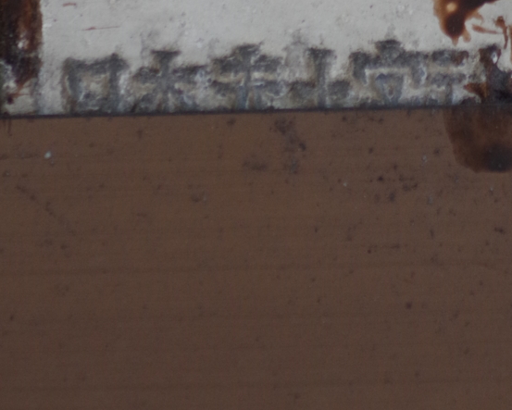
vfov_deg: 1.3
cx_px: 457
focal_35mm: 1178
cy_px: -230
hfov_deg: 1.6
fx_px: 17860
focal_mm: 300
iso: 800
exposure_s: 1/400
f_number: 8
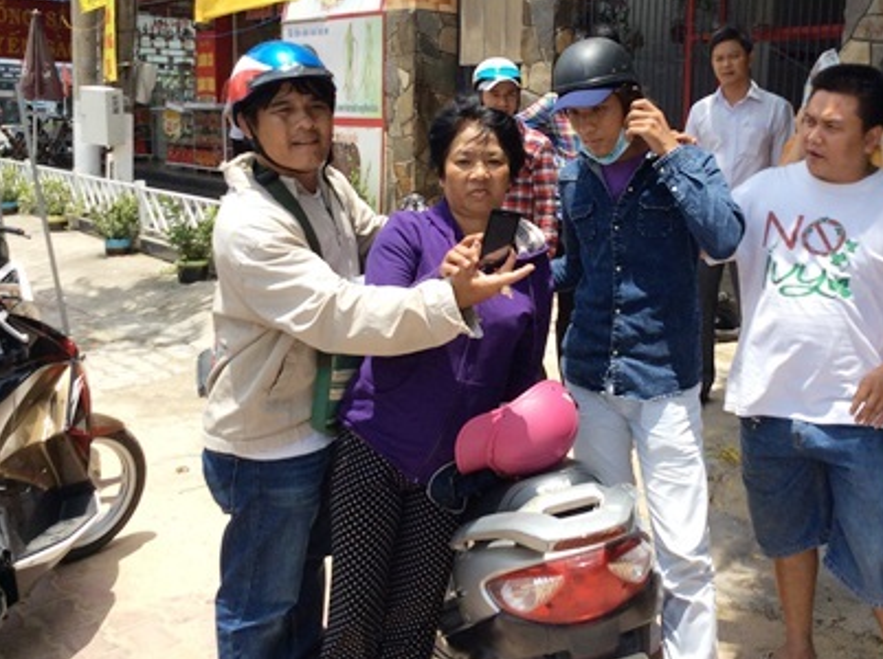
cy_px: 260
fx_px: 1044
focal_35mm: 41
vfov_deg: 34.9
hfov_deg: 45.5
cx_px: 545
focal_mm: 3.3
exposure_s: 1/1121
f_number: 2.4
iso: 32
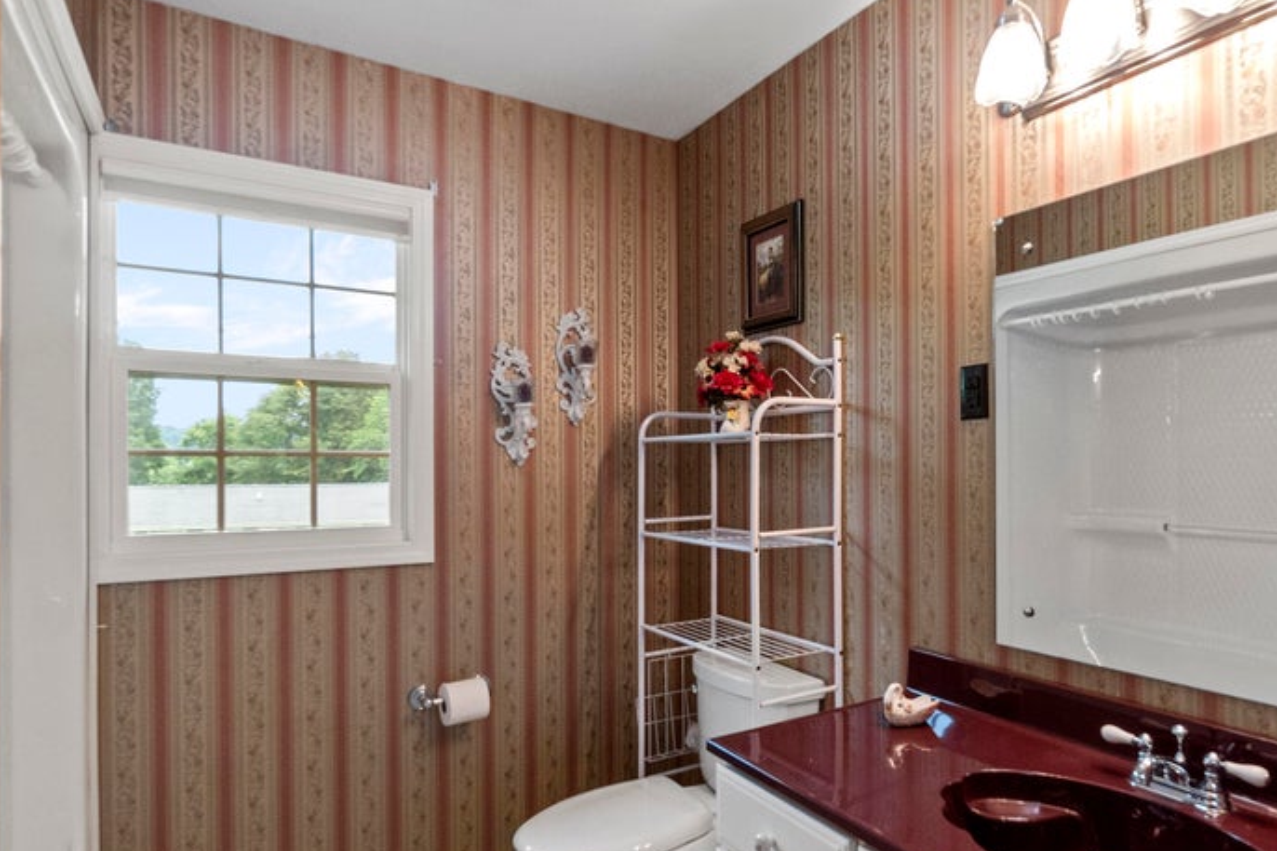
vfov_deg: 59.2
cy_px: 488
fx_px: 745
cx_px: 728
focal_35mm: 21
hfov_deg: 80.8
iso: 800
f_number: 8
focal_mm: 10
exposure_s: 1/25
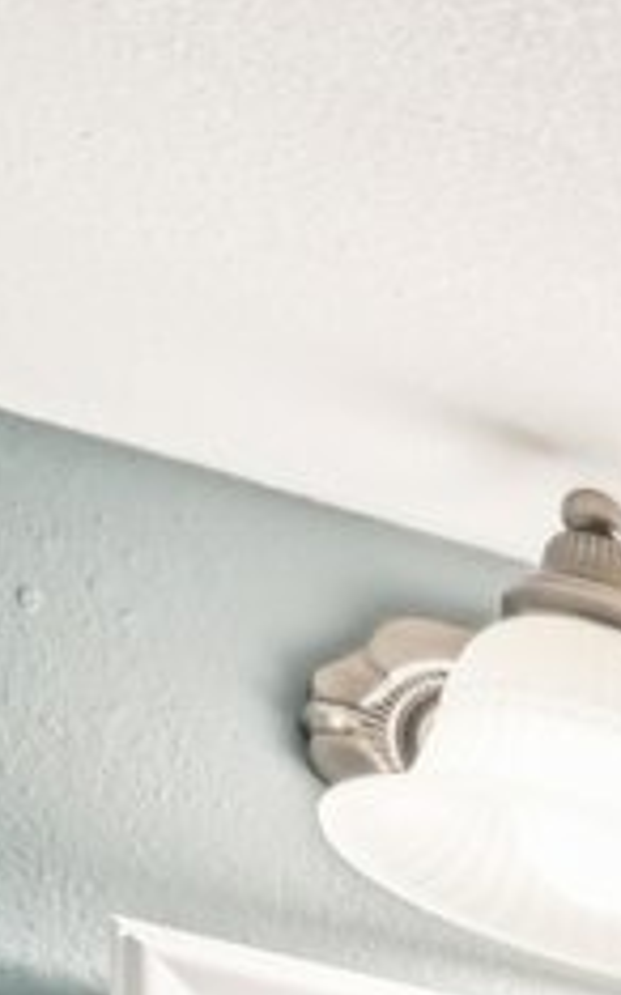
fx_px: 3389
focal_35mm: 125
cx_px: 3437
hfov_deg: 5.7
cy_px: 2655
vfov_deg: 12.0
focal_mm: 14
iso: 400
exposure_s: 1/6
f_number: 8
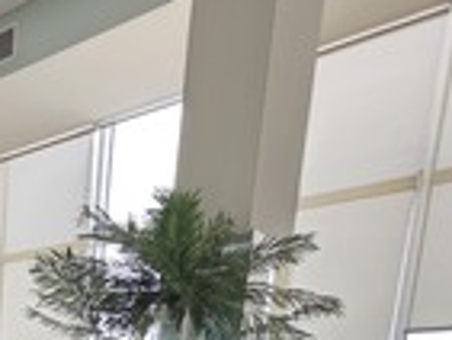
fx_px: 549
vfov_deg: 25.9
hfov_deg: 31.0
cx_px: -178
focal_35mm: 42
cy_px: 505
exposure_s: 1/100
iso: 100
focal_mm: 2.2
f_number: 1.9
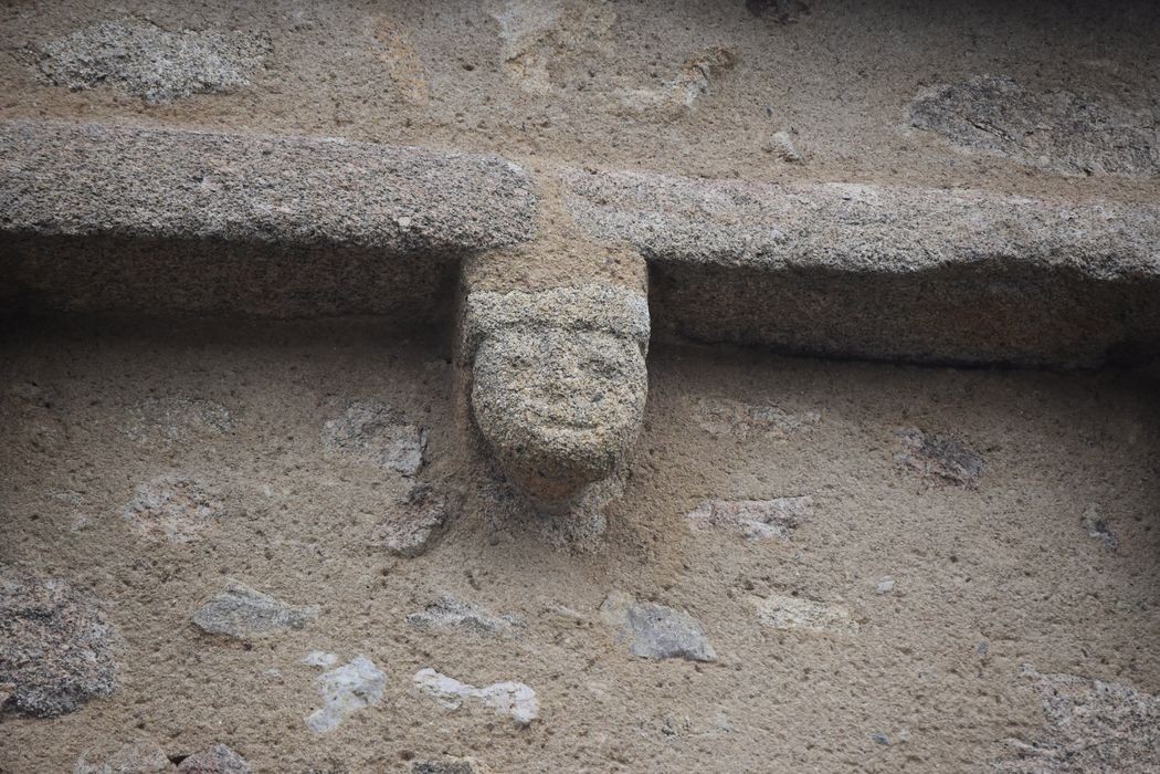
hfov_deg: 7.4
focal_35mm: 278
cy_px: 387
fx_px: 8941
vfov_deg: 5.0
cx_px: 580
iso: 640
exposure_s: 1/1000
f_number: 5.6
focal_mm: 185
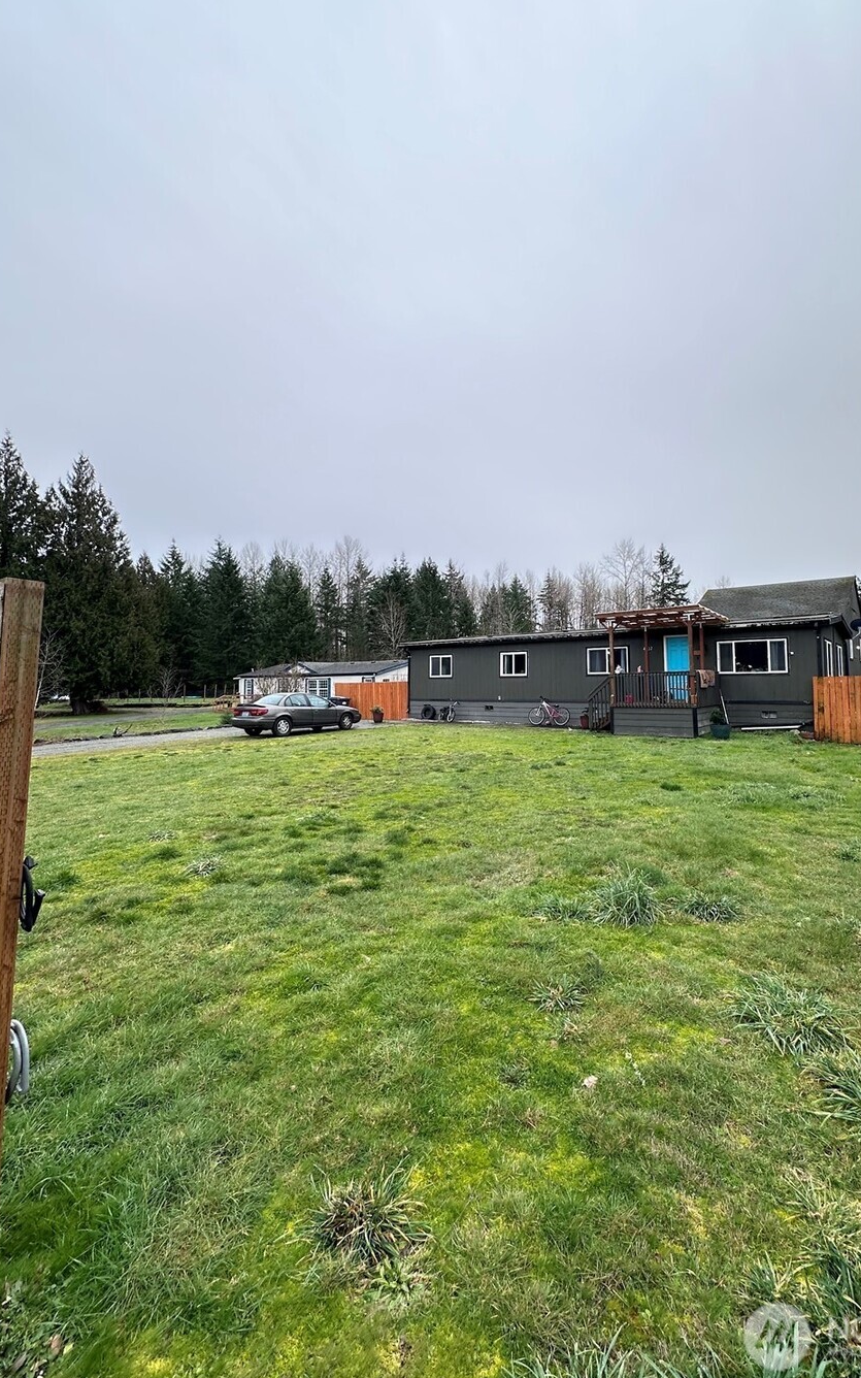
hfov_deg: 70.7
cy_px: 642
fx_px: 601
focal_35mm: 16
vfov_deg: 97.7
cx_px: 502
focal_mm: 2.22
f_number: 2.2
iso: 40
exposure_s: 1/220
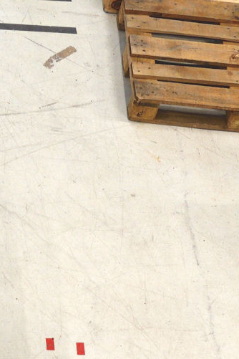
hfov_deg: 9.7
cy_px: 671
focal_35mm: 138
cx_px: -76
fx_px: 1374
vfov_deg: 13.2
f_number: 4.5
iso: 400
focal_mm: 24
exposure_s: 1/250
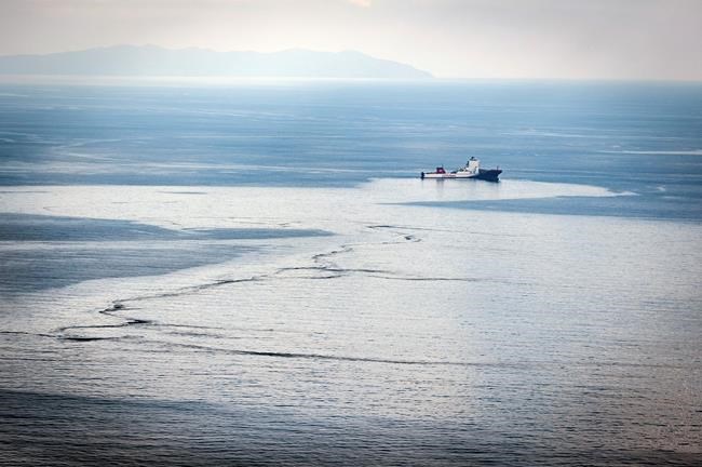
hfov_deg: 16.4
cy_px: 234
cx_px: 351
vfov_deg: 10.9
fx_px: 2435
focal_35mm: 125
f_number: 2.8
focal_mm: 125
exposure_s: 1/4000
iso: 200
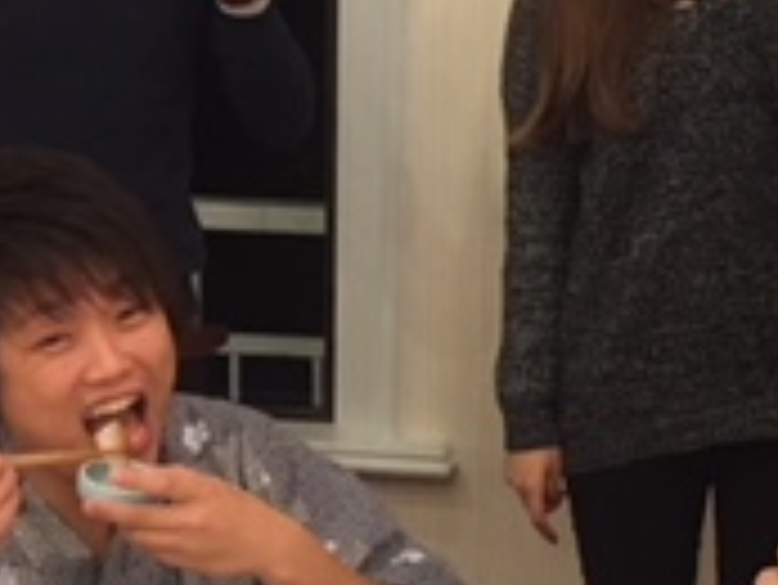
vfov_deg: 13.9
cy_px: 315
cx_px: 540
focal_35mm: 107
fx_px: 2407
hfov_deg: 18.3
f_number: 2.2
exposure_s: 1/15
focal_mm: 4.15
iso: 80
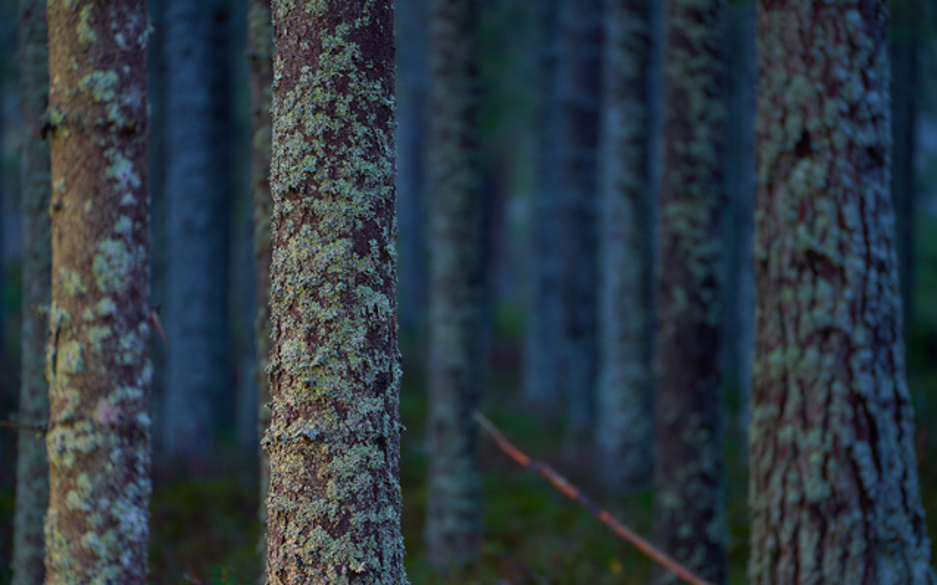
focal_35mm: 249
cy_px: 311
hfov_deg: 8.4
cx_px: 469
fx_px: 6358
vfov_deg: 5.3
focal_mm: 243
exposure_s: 1/2.5
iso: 100
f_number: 6.3
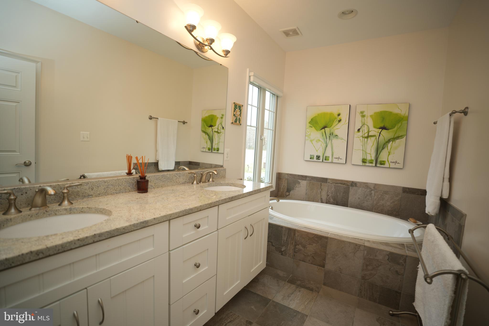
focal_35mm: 17
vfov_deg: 71.7
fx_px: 225
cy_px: 163
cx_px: 244
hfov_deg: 94.6
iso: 125
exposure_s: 1/60
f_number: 2.8
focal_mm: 16.6
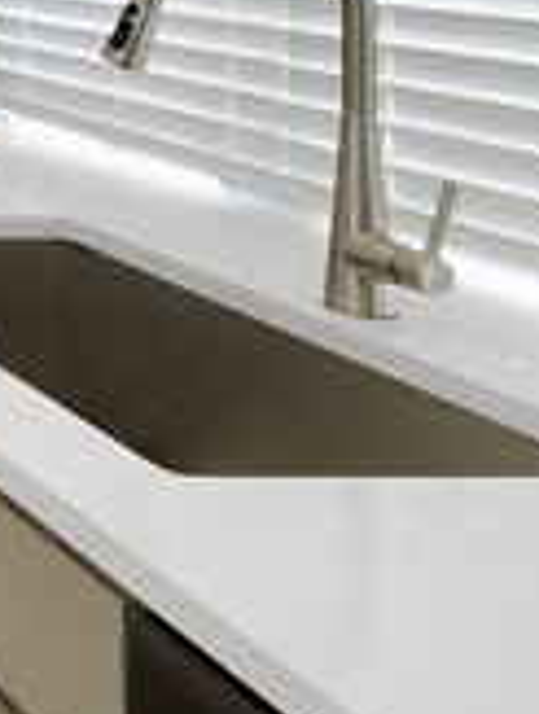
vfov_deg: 26.7
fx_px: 1324
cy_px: -147
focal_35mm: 64
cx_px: -762
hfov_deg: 14.6
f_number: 9
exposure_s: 1/30
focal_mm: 17
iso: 100
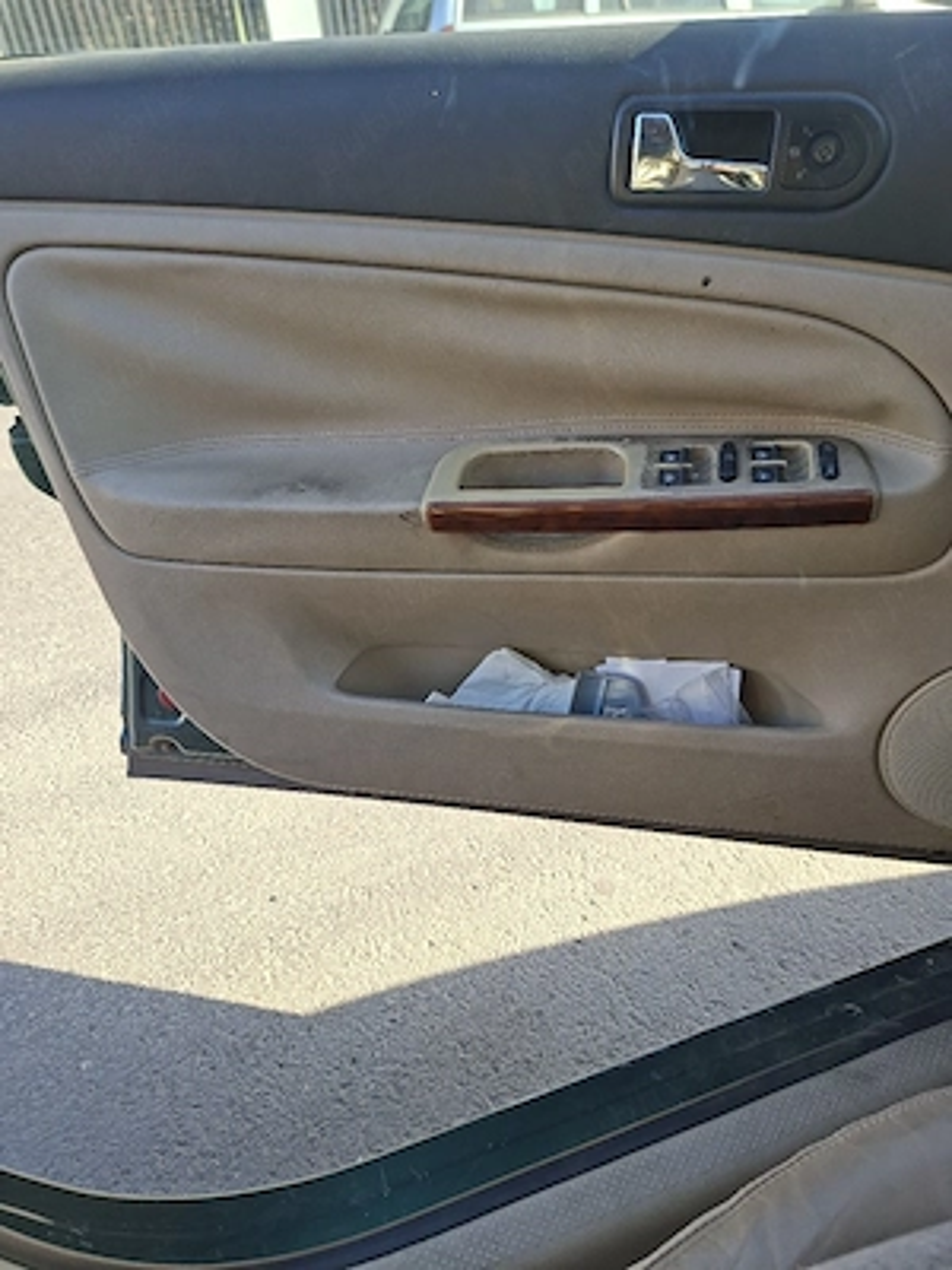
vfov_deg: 73.9
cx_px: 476
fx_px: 843
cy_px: 635
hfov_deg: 58.9
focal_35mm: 23
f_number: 1.8
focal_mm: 5.54
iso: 50
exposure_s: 1/370
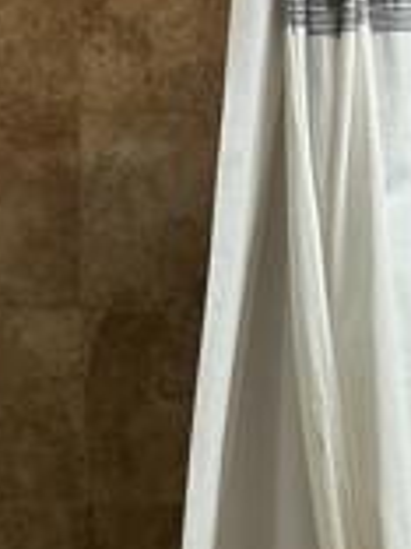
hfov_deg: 13.5
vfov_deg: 18.2
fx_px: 1694
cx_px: -56
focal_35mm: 107
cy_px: 433
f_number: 1.5
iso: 125
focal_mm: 5.7
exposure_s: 1/60
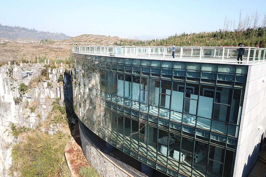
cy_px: 101
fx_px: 214
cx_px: 138
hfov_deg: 63.6
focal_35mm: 29
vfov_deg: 44.8
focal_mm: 4.73
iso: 100
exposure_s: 1/800
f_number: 2.2
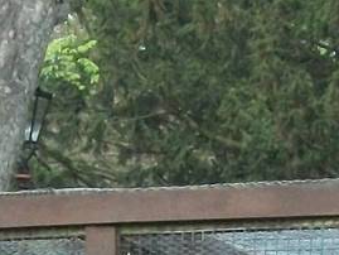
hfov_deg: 5.3
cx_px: 401
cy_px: 675
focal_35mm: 369
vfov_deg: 3.9
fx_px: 3615
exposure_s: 1/500
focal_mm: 11
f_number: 4.1
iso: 365
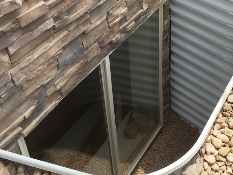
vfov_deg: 26.6
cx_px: 185
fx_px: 357
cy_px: 18
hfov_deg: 35.1
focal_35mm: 53
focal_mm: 4.15
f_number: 2.2
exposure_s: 1/1014
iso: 32
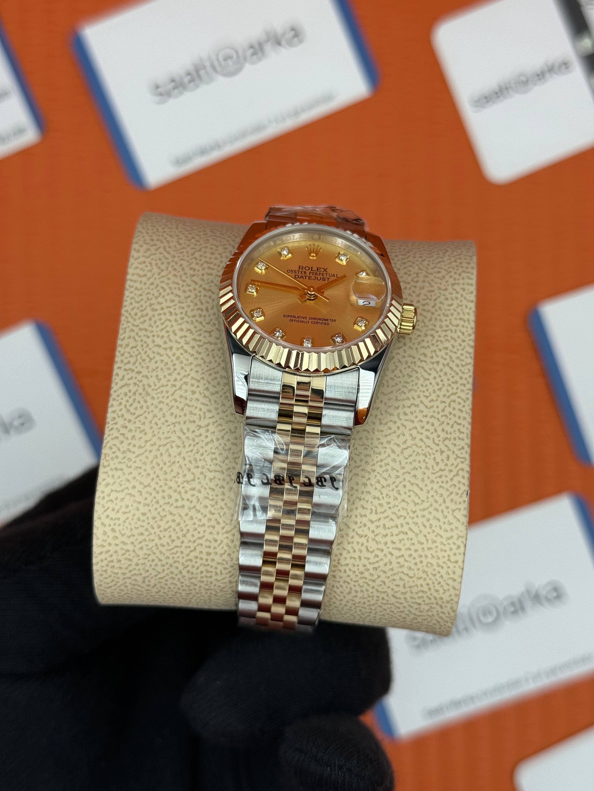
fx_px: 1098
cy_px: 396
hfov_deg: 30.3
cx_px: 297
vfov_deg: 39.7
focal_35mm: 48
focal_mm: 6.76
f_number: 1.78
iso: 64
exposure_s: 1/865
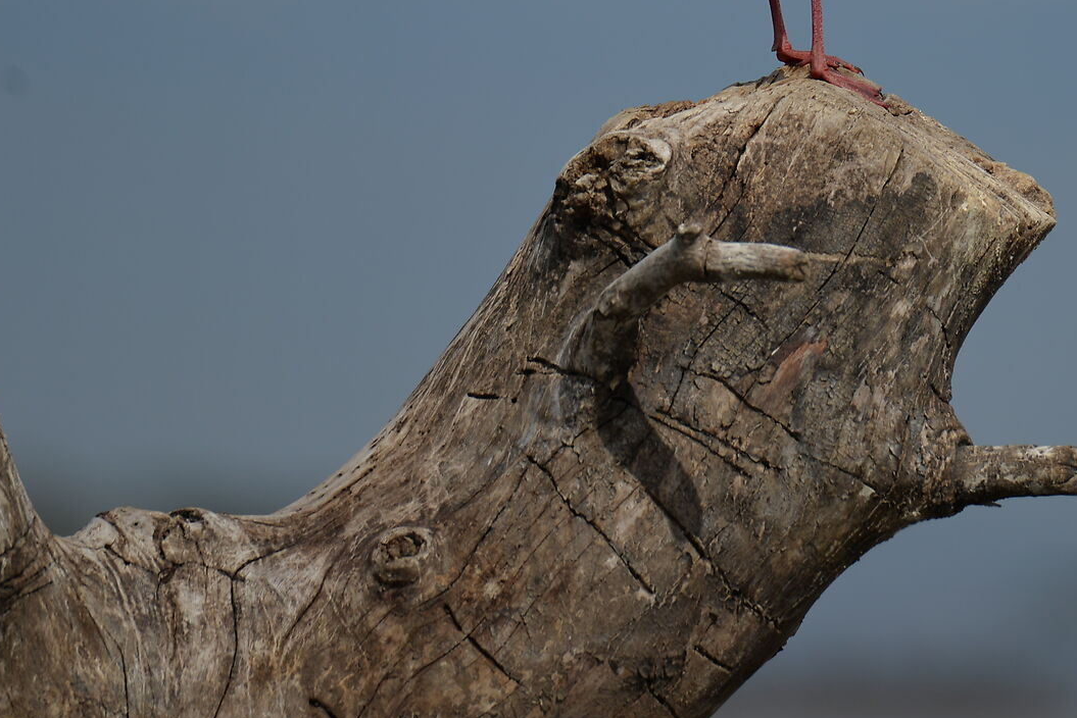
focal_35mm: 910
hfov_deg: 2.3
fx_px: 27230
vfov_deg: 1.5
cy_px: -59
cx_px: 886
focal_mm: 400
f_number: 5.6
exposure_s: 1/1600
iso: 100
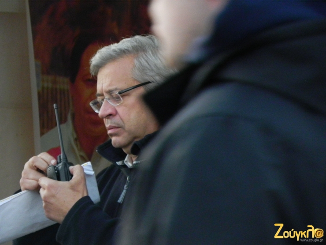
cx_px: 163
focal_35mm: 337
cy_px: 122
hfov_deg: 5.9
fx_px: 3174
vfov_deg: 4.4
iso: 800
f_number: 5
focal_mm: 59.9
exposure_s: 1/100
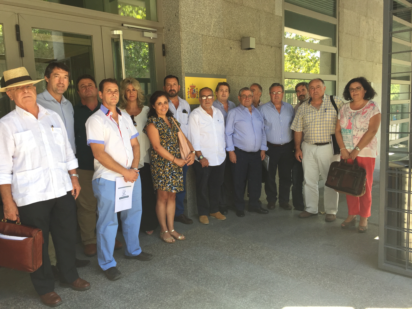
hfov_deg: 61.7
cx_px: 206
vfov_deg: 48.2
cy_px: 154
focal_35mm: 29
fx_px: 345
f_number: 2.2
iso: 32
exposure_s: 1/100
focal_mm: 4.15
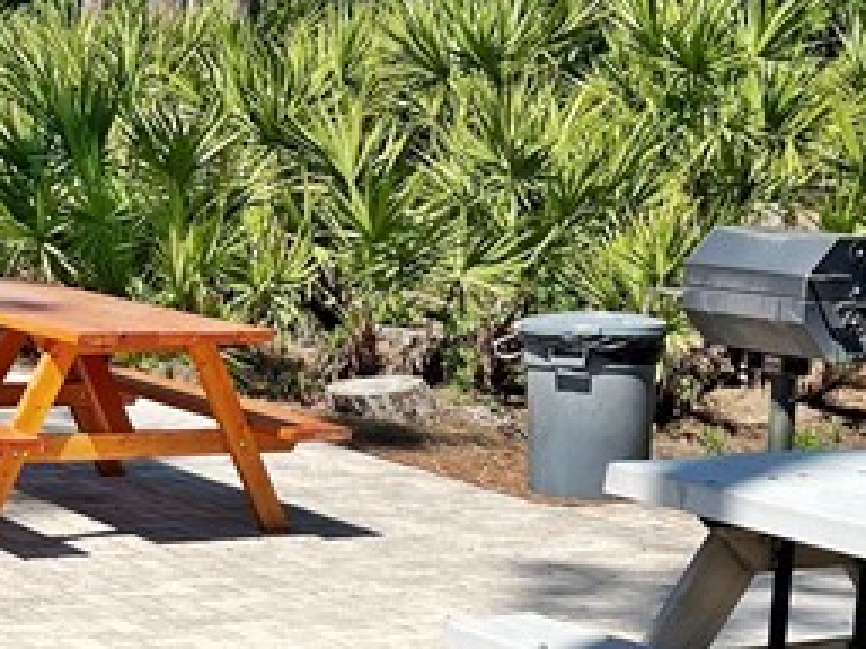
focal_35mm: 104
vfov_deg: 14.1
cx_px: 277
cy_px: 551
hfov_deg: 18.8
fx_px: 2602
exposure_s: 1/5319
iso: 50
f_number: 1.5
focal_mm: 5.7
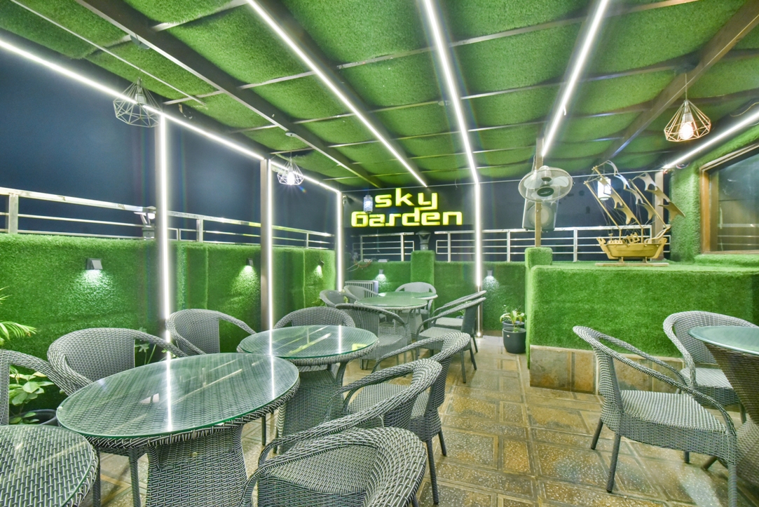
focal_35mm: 16
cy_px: 254
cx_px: 380
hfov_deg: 96.7
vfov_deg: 73.8
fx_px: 337
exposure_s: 1/60
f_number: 9
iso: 5000
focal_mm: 16
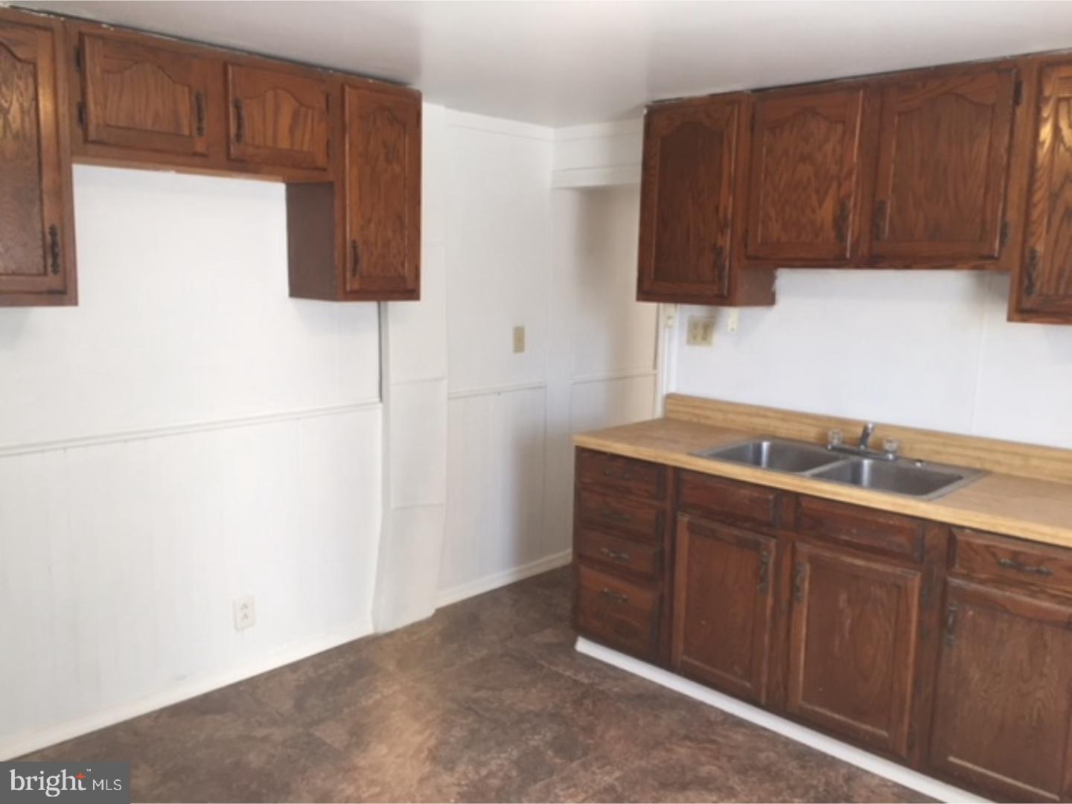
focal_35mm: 29
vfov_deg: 48.2
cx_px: 536
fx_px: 898
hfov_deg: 61.7
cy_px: 402
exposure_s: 1/30
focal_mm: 4.15
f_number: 2.2
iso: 32
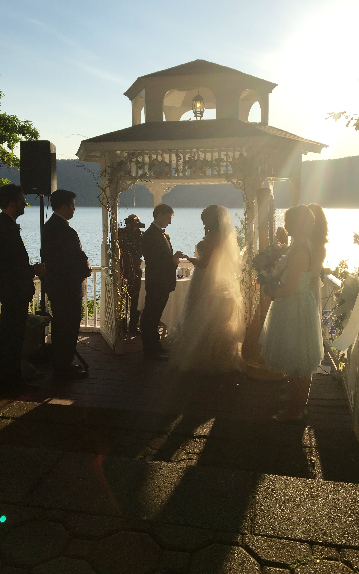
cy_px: 286
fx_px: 485
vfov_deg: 61.2
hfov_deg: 40.6
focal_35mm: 31
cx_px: 177
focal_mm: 4.15
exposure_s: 1/2198
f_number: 2.2
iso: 25
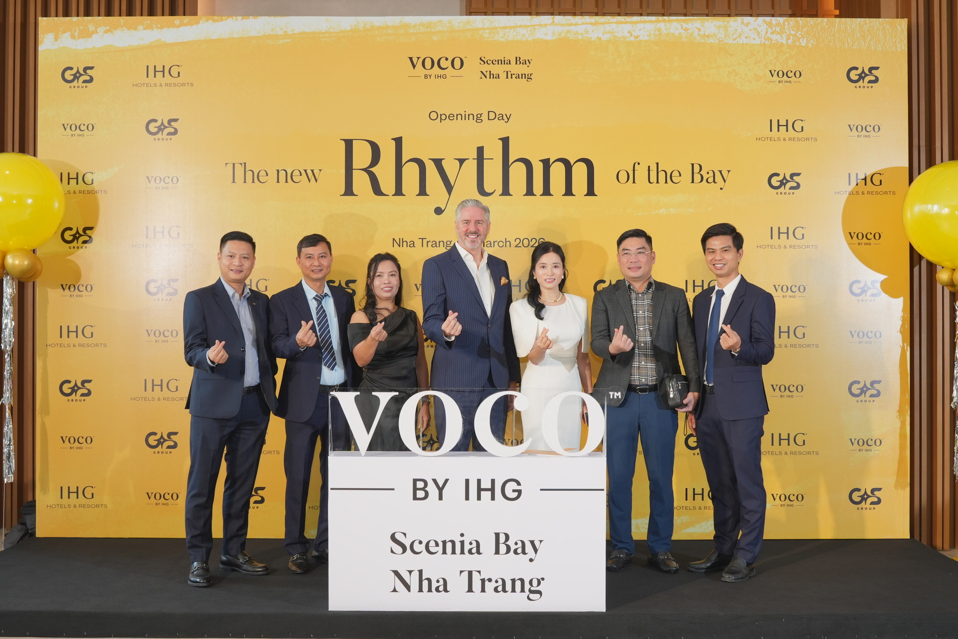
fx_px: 1118
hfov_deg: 46.4
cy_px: 320
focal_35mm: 42
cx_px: 479
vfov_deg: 31.9
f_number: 4
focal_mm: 28.6
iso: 320
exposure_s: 1/100
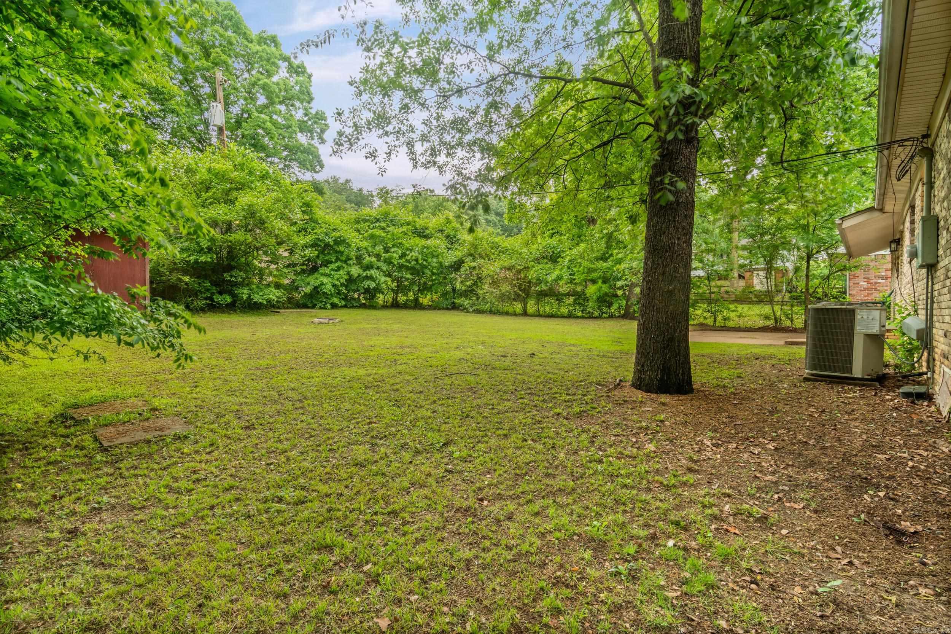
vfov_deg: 67.4
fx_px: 475
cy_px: 317
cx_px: 476
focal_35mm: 18
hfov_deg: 90.0
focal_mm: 12
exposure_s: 1/1.67
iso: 250
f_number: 9
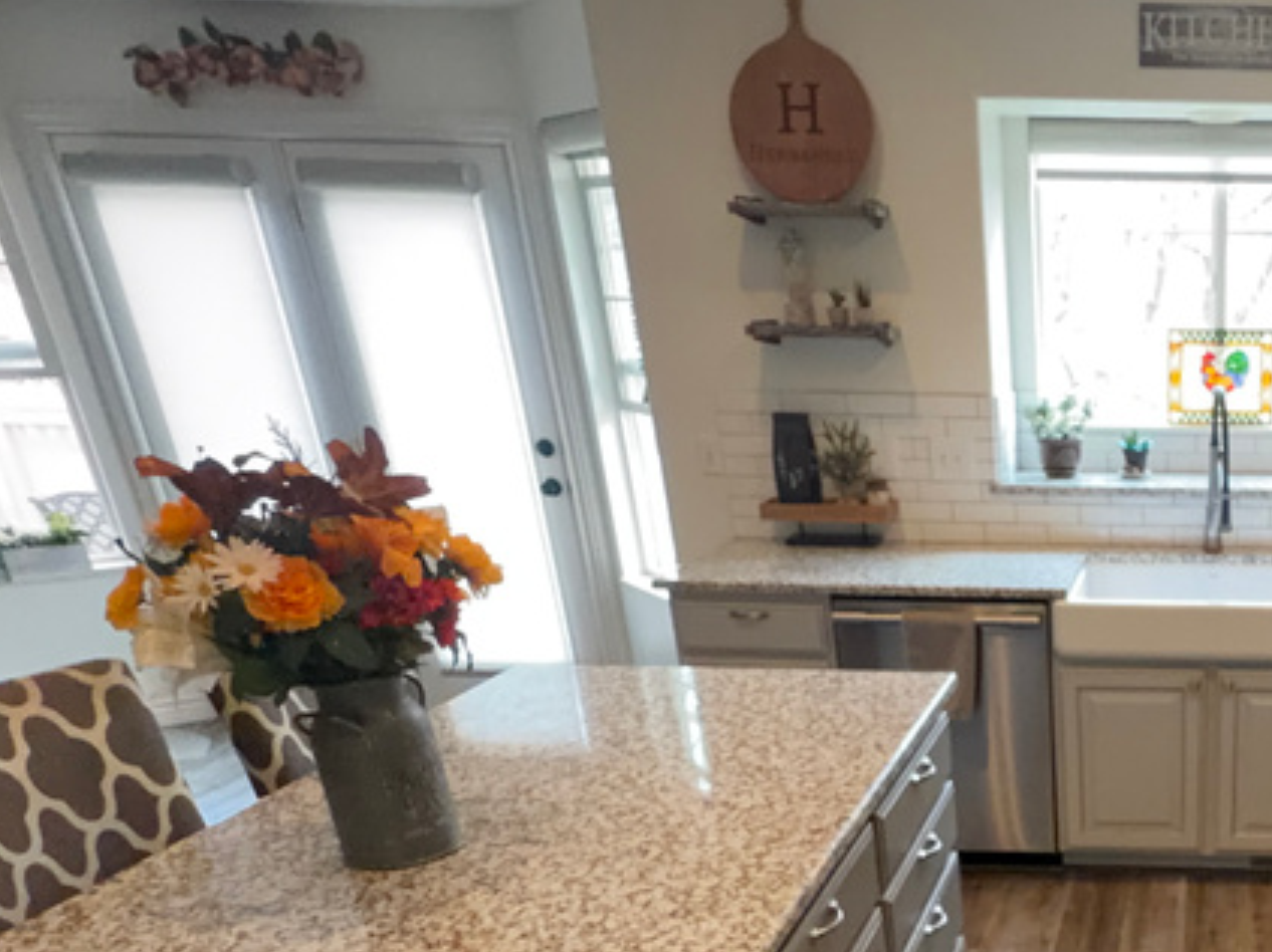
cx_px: 1209
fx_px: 1249
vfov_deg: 38.7
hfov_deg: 47.0
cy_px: 865
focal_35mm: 34
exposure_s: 1/100
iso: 320
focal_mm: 2.22
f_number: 2.2
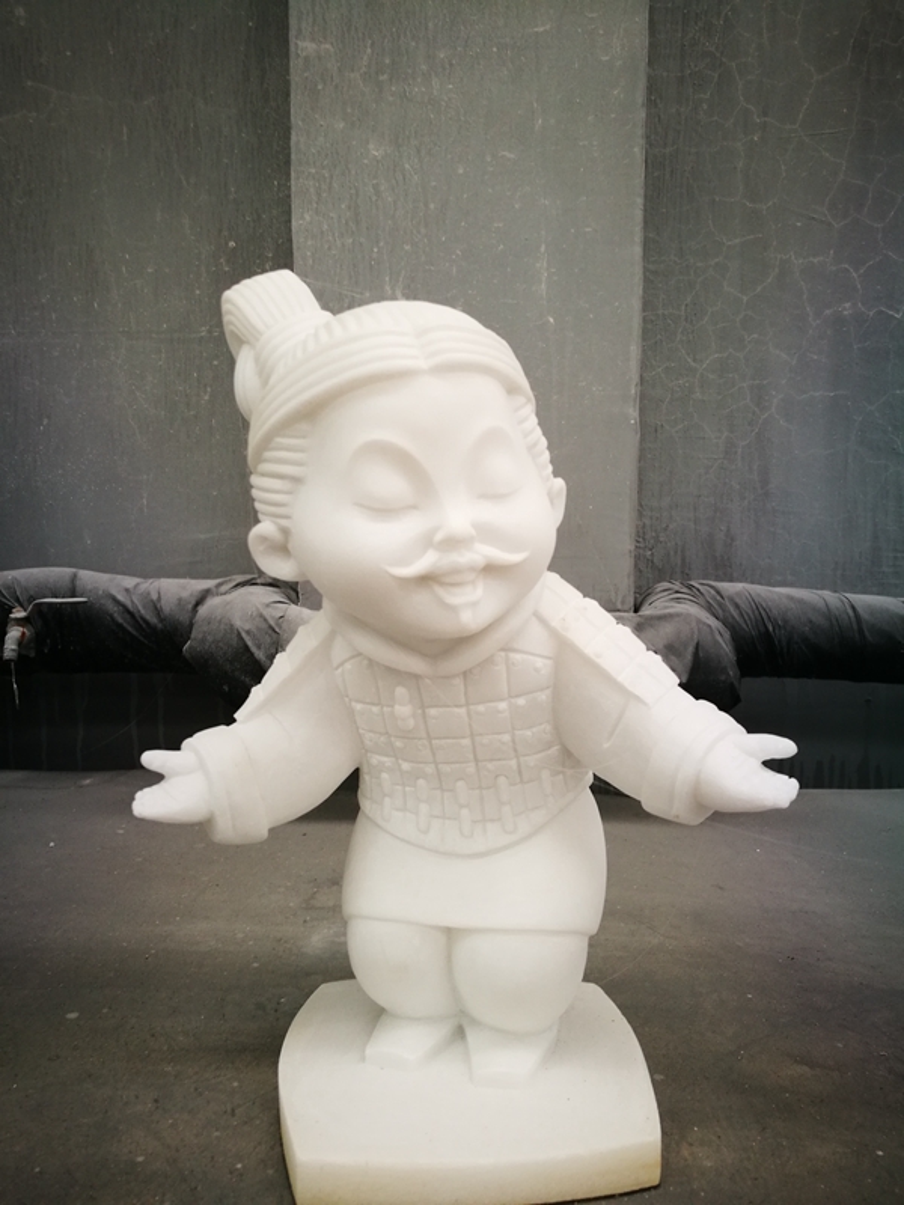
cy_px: 602
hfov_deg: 51.4
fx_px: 940
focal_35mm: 27
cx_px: 452
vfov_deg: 65.3
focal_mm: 4.5
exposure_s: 1/40
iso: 160
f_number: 2.2
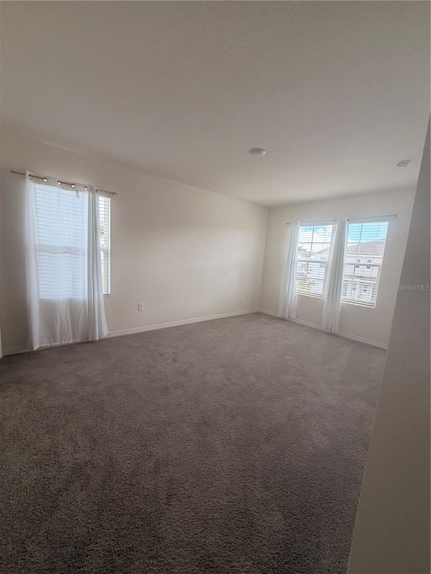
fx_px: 232
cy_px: 287
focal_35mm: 14
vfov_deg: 102.1
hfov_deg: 85.7
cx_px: 216
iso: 100
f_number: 2.2
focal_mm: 2.22
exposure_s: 1/121
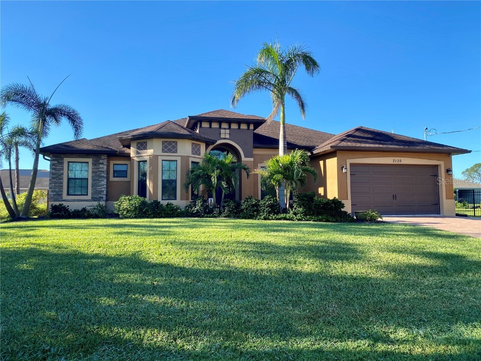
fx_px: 361
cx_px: 240
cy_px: 180
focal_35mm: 26
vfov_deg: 53.1
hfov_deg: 67.3
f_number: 1.8
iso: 32
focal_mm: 4.25
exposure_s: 1/1182
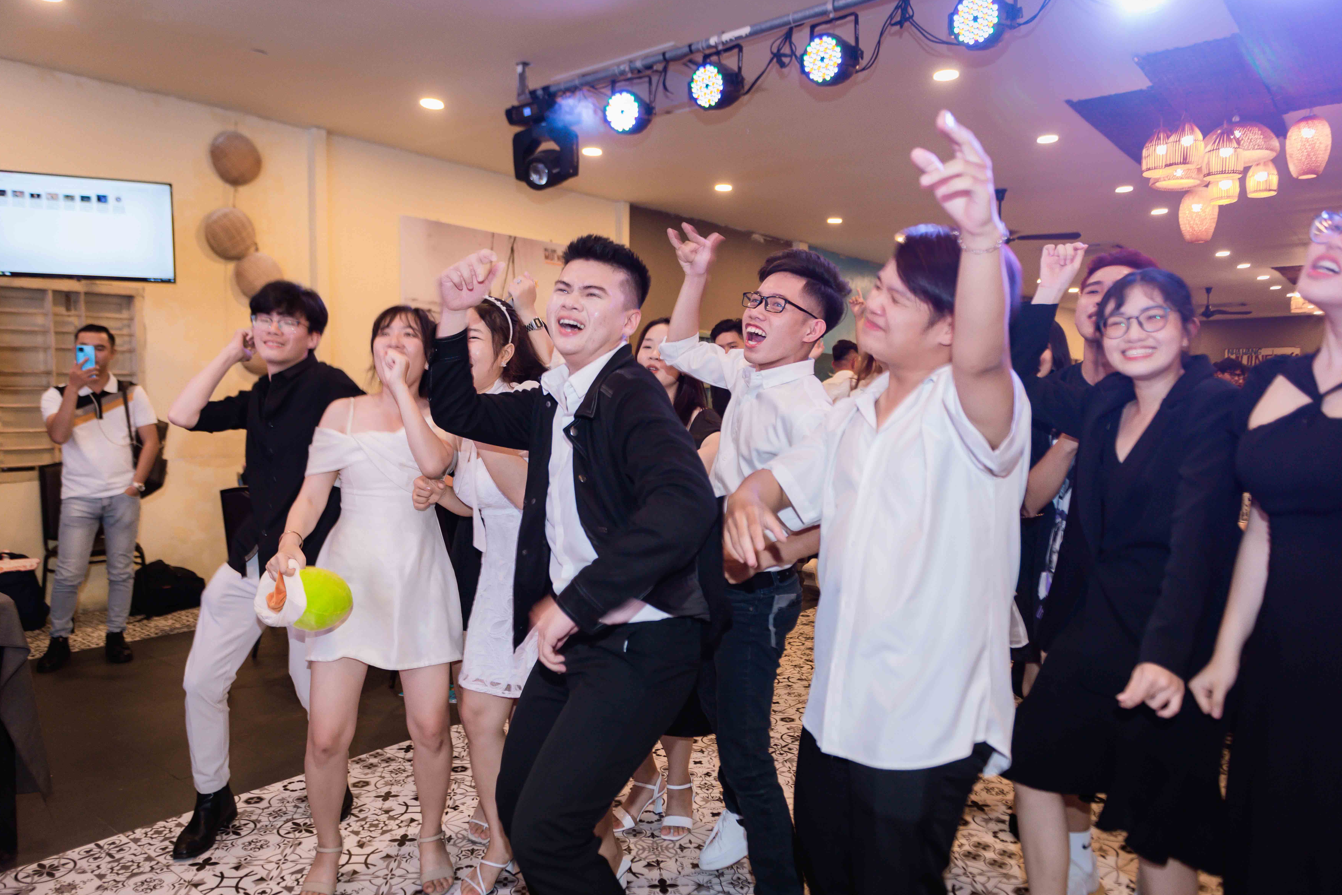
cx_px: 651
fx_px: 932
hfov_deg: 71.5
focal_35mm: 25
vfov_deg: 51.3
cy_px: 455
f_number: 2.8
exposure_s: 1/100
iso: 1000
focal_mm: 24
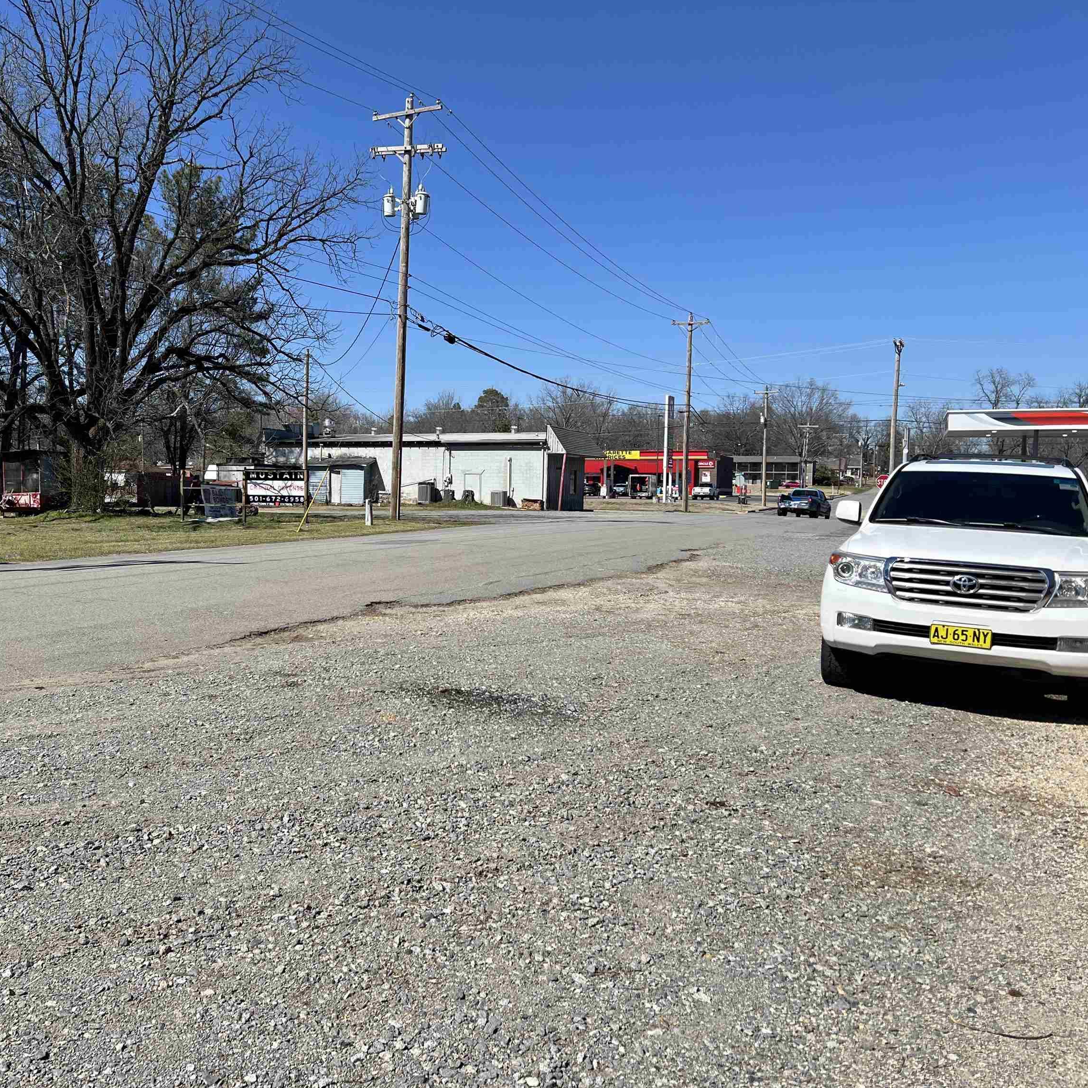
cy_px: 541
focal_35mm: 31
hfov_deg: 52.0
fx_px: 1102
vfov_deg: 52.5
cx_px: 411
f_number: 1.5
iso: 50
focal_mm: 5.7
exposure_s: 1/5882
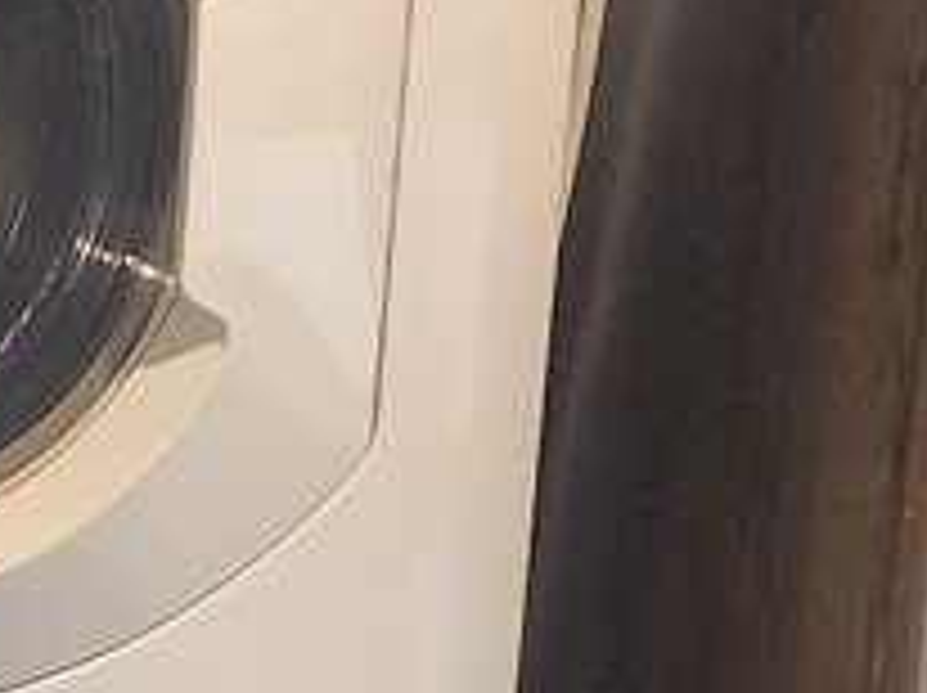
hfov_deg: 11.5
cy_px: 1235
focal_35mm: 169
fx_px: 4520
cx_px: -119
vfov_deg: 8.4
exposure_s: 1/120
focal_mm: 6.4
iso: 500
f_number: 1.8
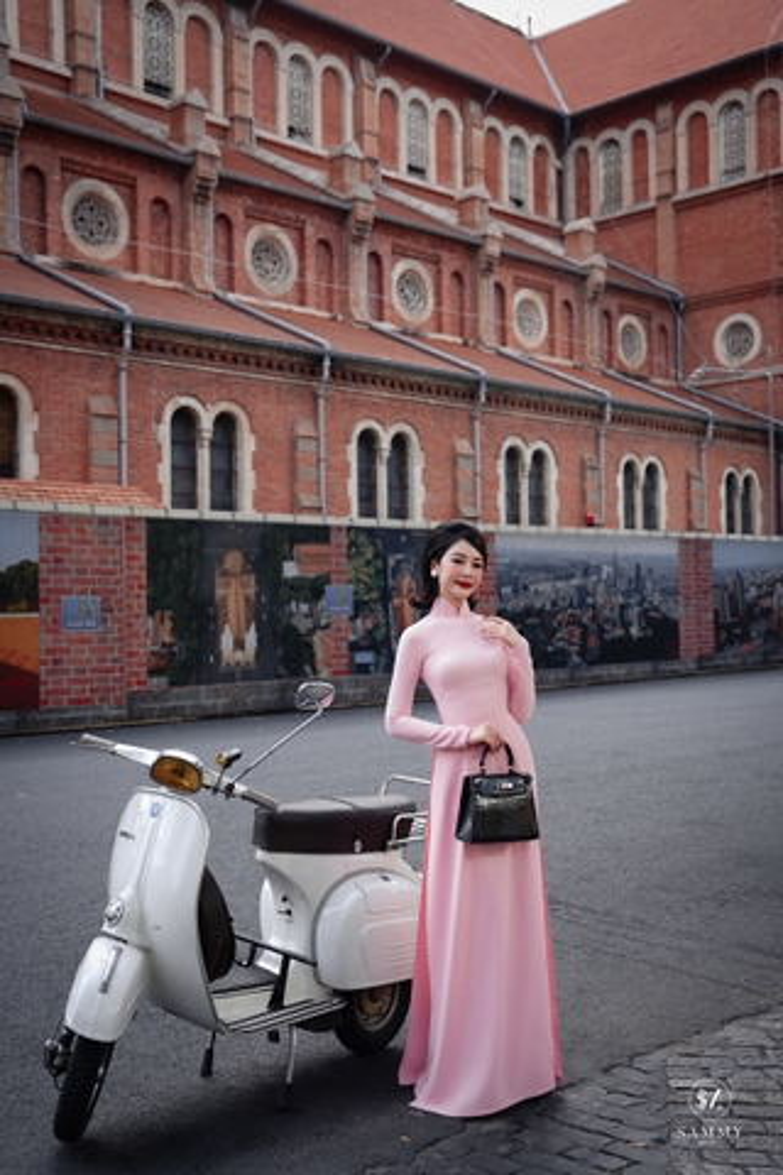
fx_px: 1262
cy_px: 588
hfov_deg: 34.5
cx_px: 392
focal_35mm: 39
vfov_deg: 49.9
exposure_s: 1/160
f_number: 3.2
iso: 80
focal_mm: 38.7
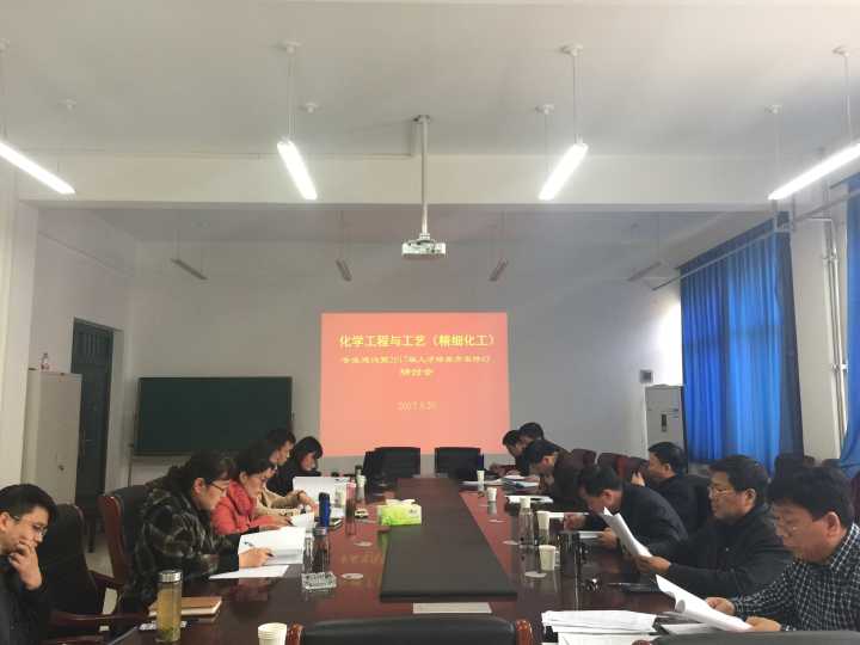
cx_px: 430
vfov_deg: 48.2
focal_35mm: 29
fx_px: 720
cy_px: 322
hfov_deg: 61.7
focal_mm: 4.15
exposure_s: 1/33
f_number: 2.2
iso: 64
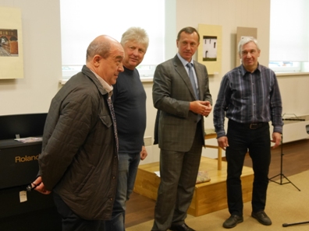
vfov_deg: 30.3
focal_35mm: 48
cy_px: 116
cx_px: 154
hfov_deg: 39.7
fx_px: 428
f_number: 4.1
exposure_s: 1/60
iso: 2000
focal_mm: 24
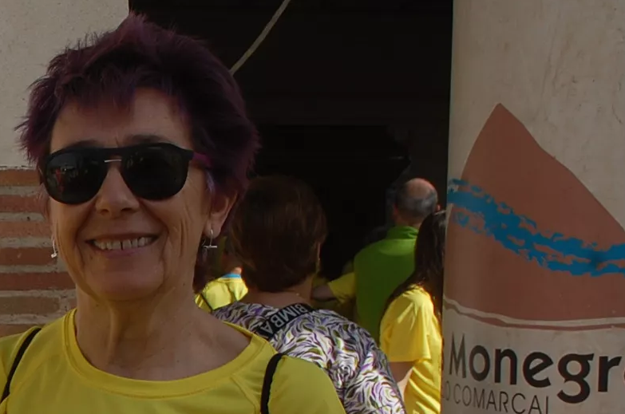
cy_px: 376
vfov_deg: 11.2
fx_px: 2097
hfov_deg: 16.0
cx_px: -213
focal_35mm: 121
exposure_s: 1/400
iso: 200
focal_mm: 28
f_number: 10
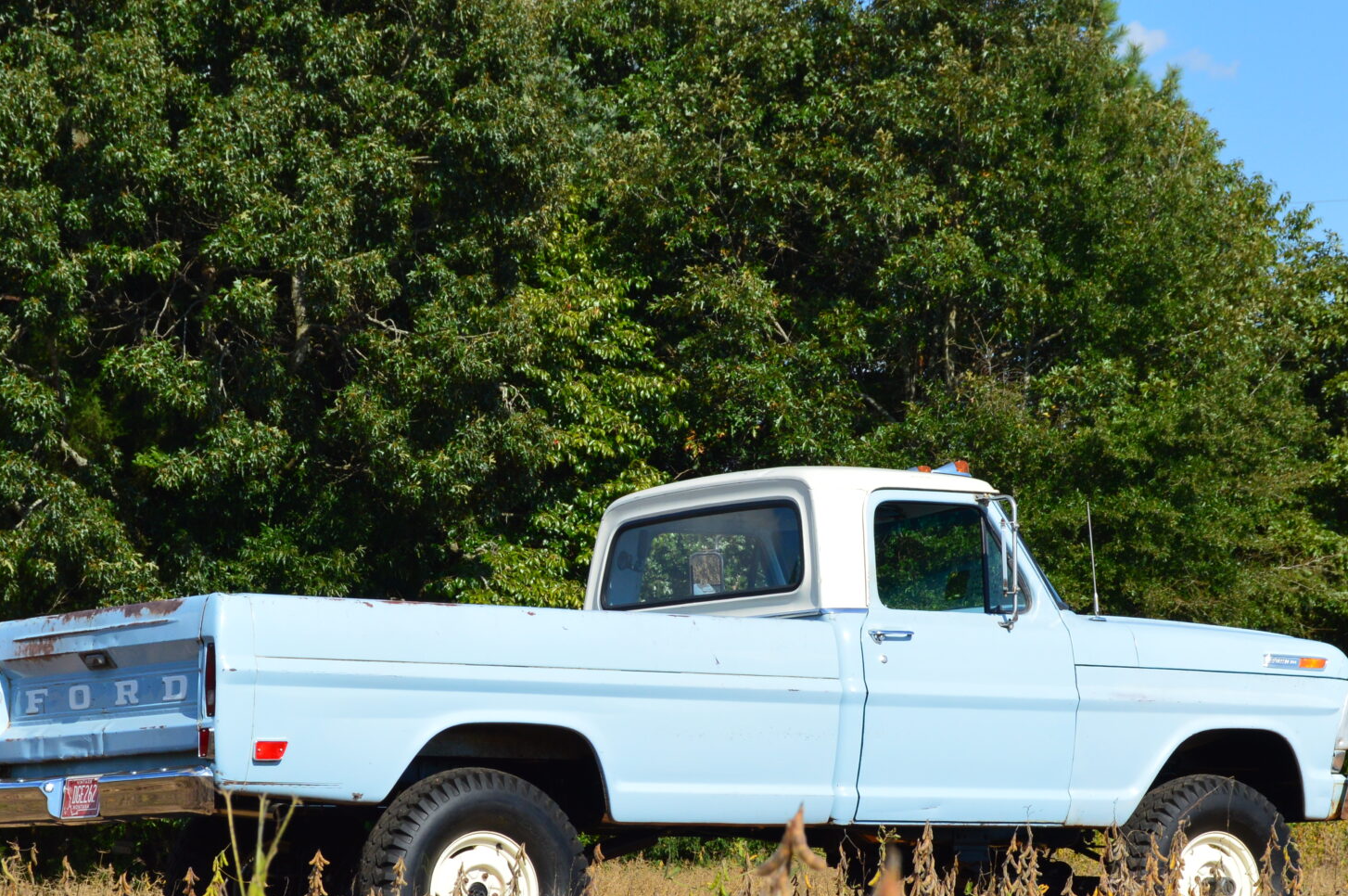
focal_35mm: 119
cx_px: 710
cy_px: 656
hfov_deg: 17.2
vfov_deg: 11.5
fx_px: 4446
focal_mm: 45
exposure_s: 1/500
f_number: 11
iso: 320
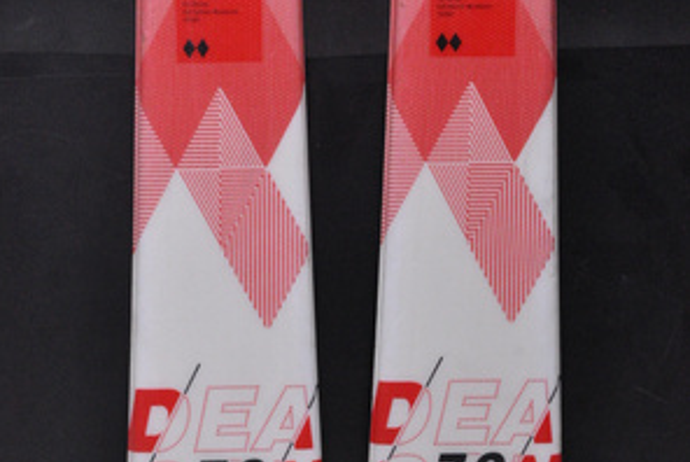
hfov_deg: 11.3
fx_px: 3492
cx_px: 344
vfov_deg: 7.6
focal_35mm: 182
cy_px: 89
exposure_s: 1/125
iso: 3200
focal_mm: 80
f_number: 9.5
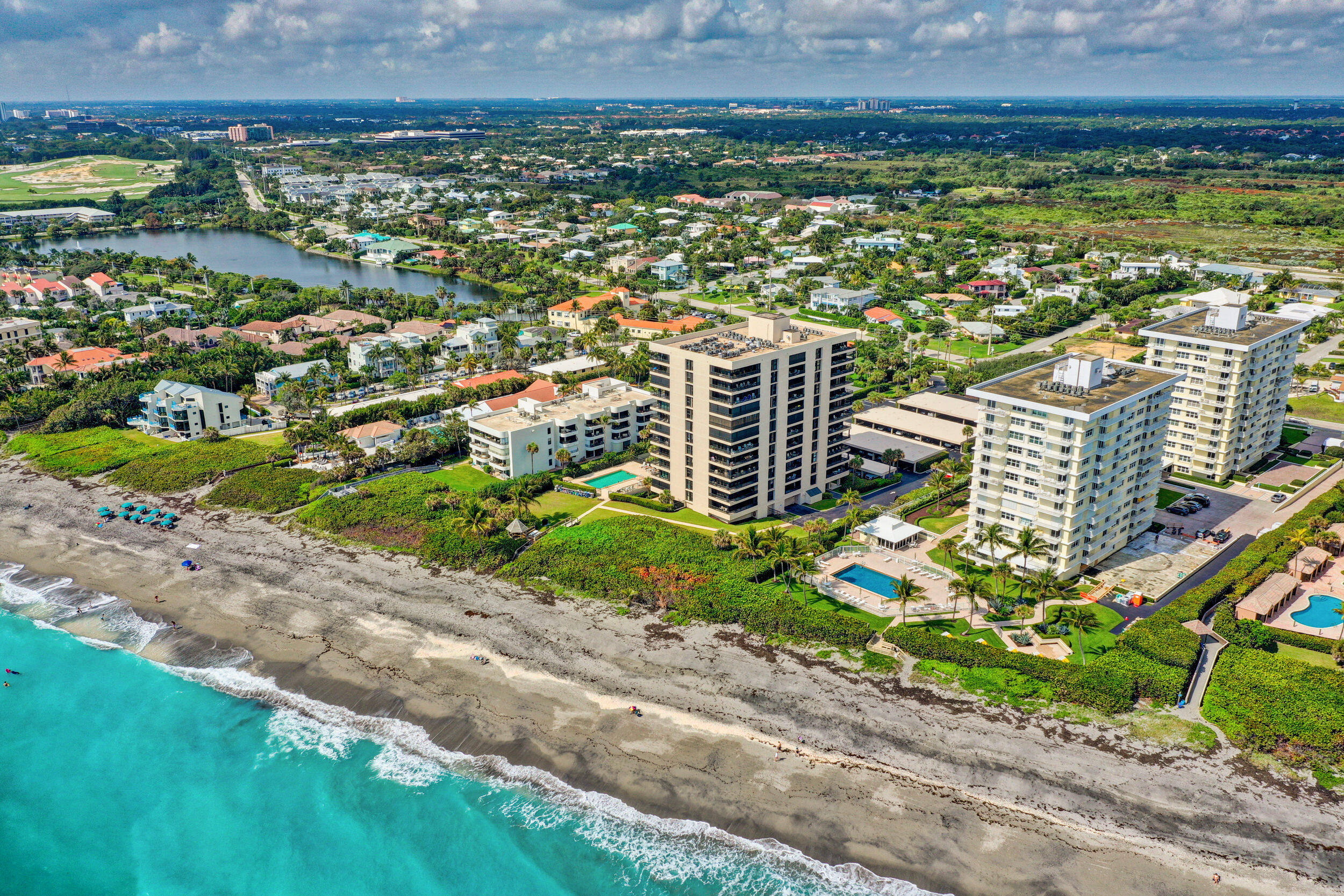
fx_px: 1045
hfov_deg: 65.5
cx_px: 672
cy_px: 448
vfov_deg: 46.4
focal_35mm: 28
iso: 100
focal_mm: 10.3
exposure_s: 1/500
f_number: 6.3
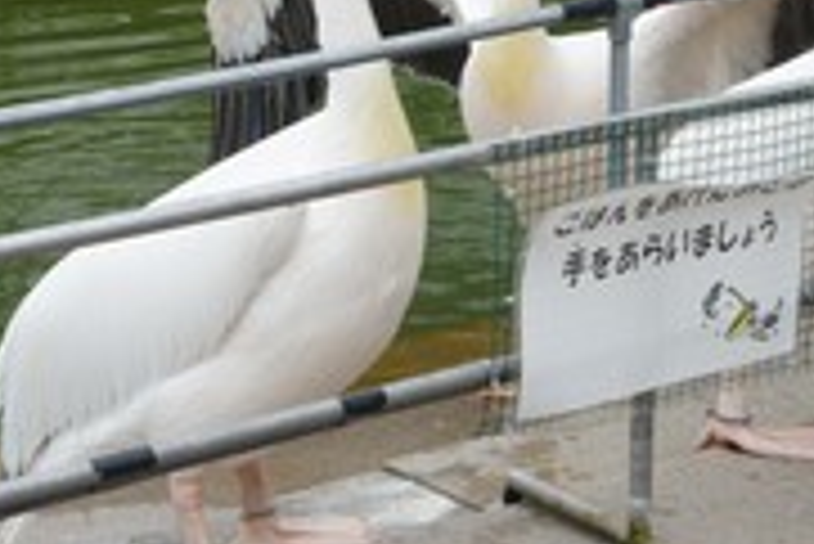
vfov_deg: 9.8
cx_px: 598
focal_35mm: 139
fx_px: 3145
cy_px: 31
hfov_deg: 14.7
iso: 500
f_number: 14
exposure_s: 1/80
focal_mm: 42
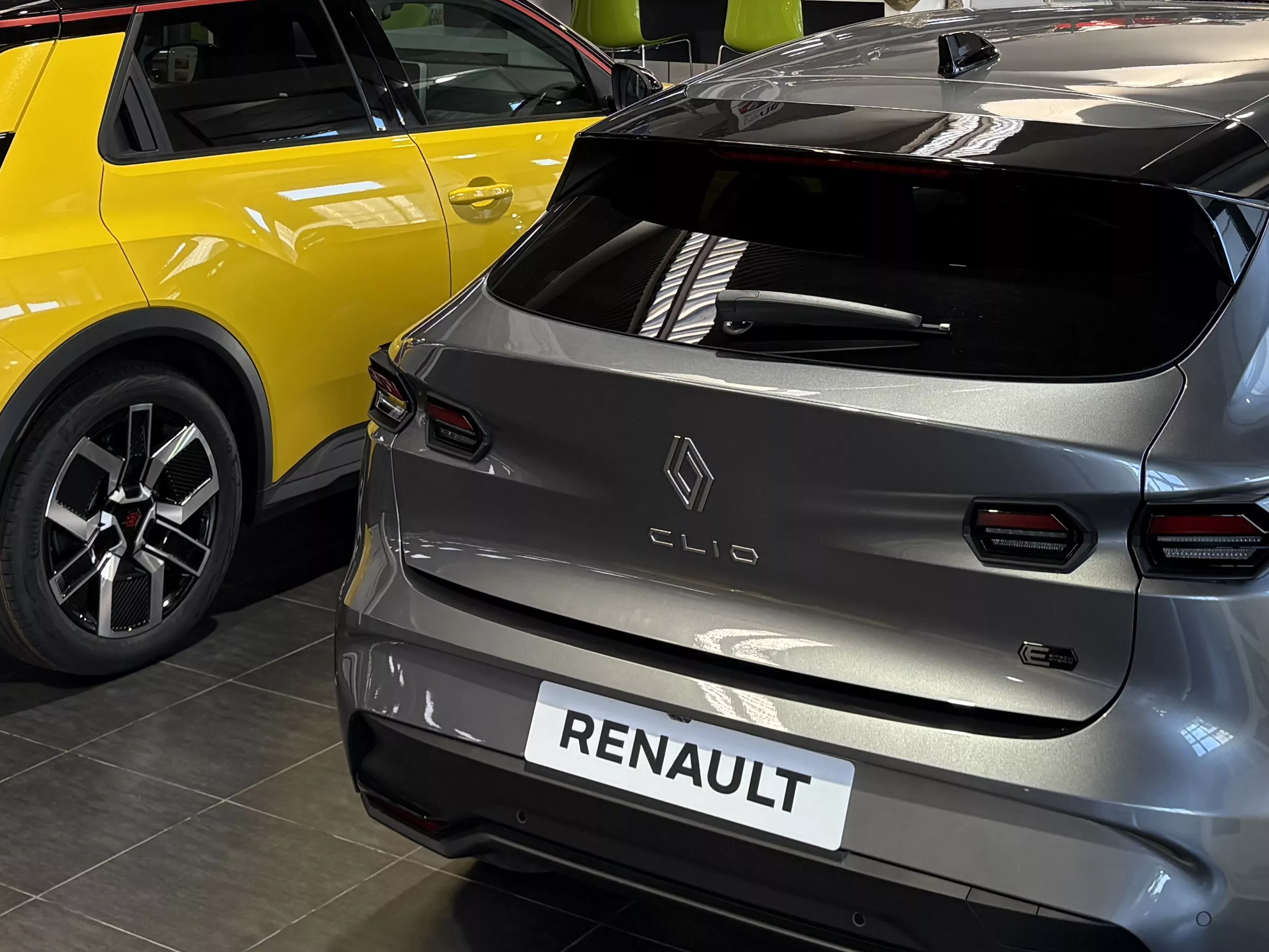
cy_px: -21
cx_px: 741
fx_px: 2236
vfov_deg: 23.0
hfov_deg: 31.6
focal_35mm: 61
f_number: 1.6
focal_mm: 5.96
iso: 80
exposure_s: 1/125
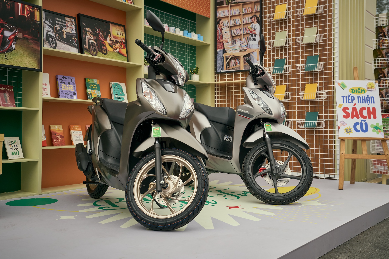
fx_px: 438
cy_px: 130
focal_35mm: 40
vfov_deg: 33.0
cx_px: 194
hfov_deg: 47.9
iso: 320
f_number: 5
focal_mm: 27
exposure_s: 1/640
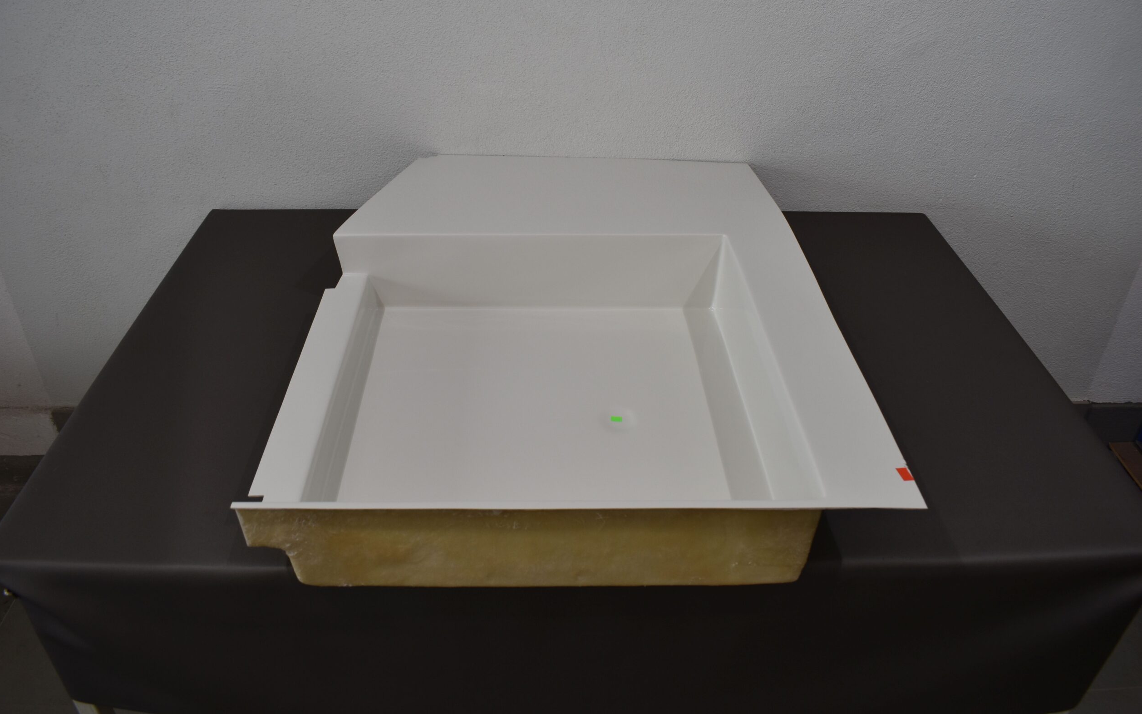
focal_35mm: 28
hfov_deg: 66.5
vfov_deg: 44.5
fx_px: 872
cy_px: 342
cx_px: 564
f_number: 5.6
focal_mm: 18
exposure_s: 1/125
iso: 220
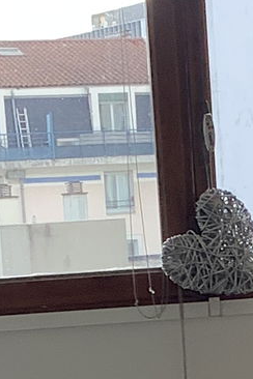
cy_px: 506
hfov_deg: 7.2
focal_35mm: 188
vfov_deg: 10.7
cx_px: 329
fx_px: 1982
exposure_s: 1/120
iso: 40
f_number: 2.4
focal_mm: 3.3
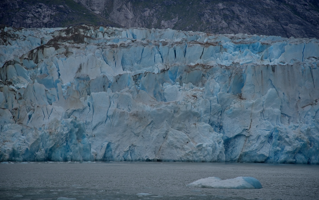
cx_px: 160
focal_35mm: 123
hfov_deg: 17.0
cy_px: 96
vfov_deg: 10.7
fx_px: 1069
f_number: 6.3
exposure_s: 1/250
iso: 100
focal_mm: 120
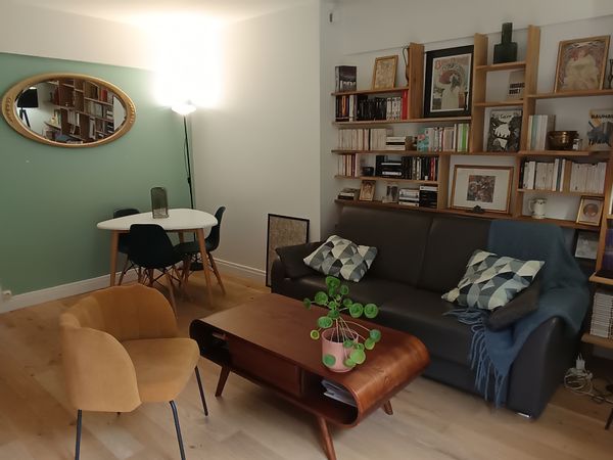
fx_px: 283
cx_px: 306
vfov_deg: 78.1
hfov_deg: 94.5
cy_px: 230
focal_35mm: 16
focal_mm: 1.65
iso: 482
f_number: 2.2
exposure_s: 1/50
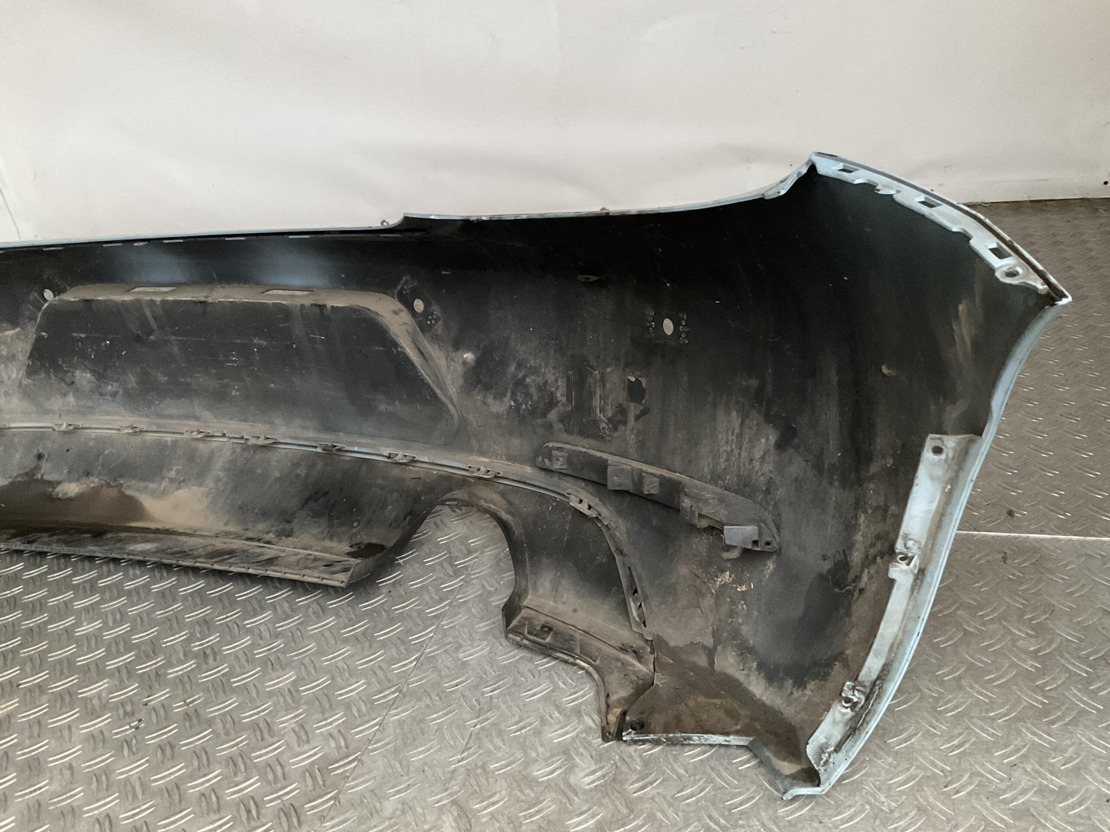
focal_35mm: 29
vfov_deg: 48.2
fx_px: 930
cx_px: 555
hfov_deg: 61.7
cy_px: 416
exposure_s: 1/25
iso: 400
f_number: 1.8
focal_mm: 3
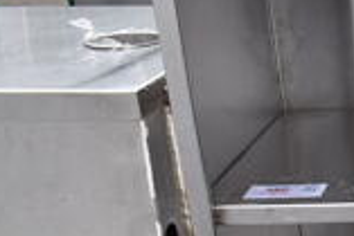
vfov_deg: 12.7
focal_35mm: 105
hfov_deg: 16.3
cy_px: 288
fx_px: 1033
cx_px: 638
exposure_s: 1/200
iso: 200
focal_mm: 18
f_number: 6.3
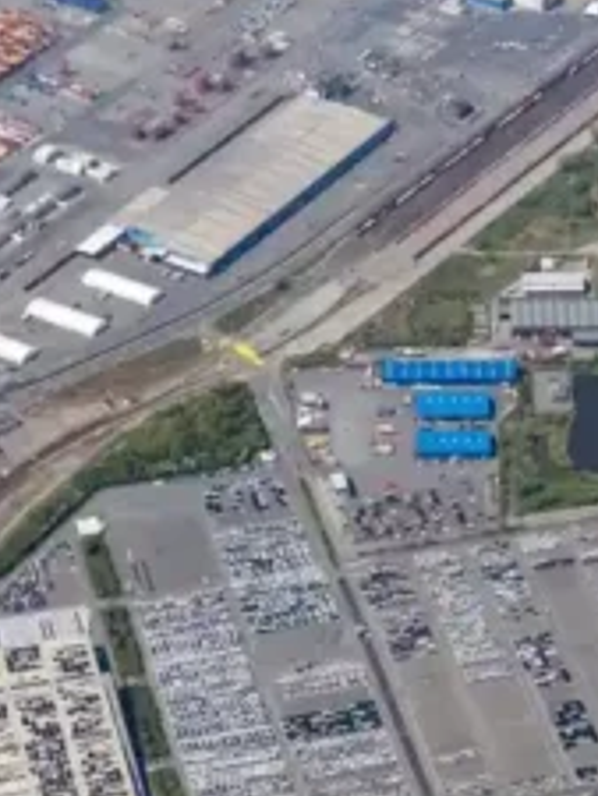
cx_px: 665
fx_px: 2946
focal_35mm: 128
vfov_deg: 15.0
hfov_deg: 11.4
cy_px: 884
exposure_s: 1/4000
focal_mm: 26
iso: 2500
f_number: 10
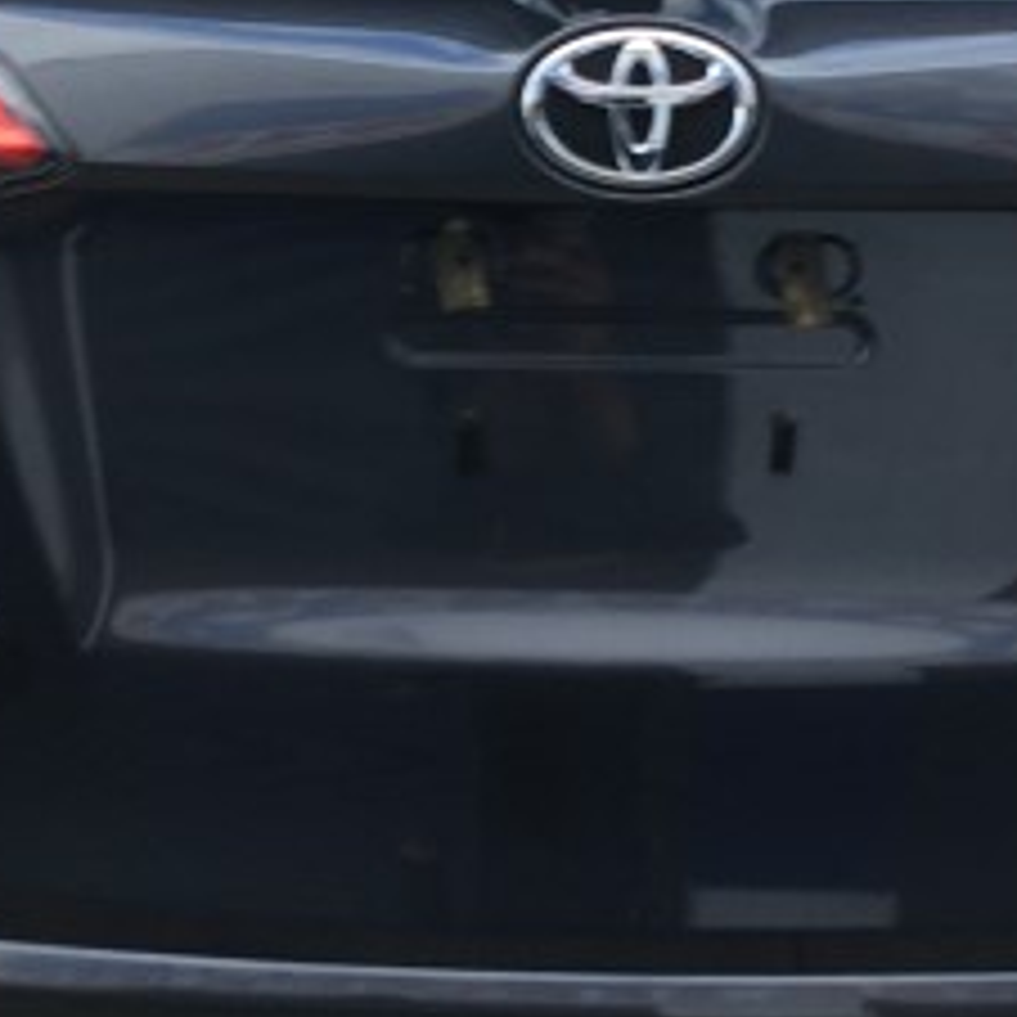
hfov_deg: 15.0
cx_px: 436
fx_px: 3856
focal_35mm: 116
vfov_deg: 15.0
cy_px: 477
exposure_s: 1/151
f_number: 2.2
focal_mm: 4.15
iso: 25
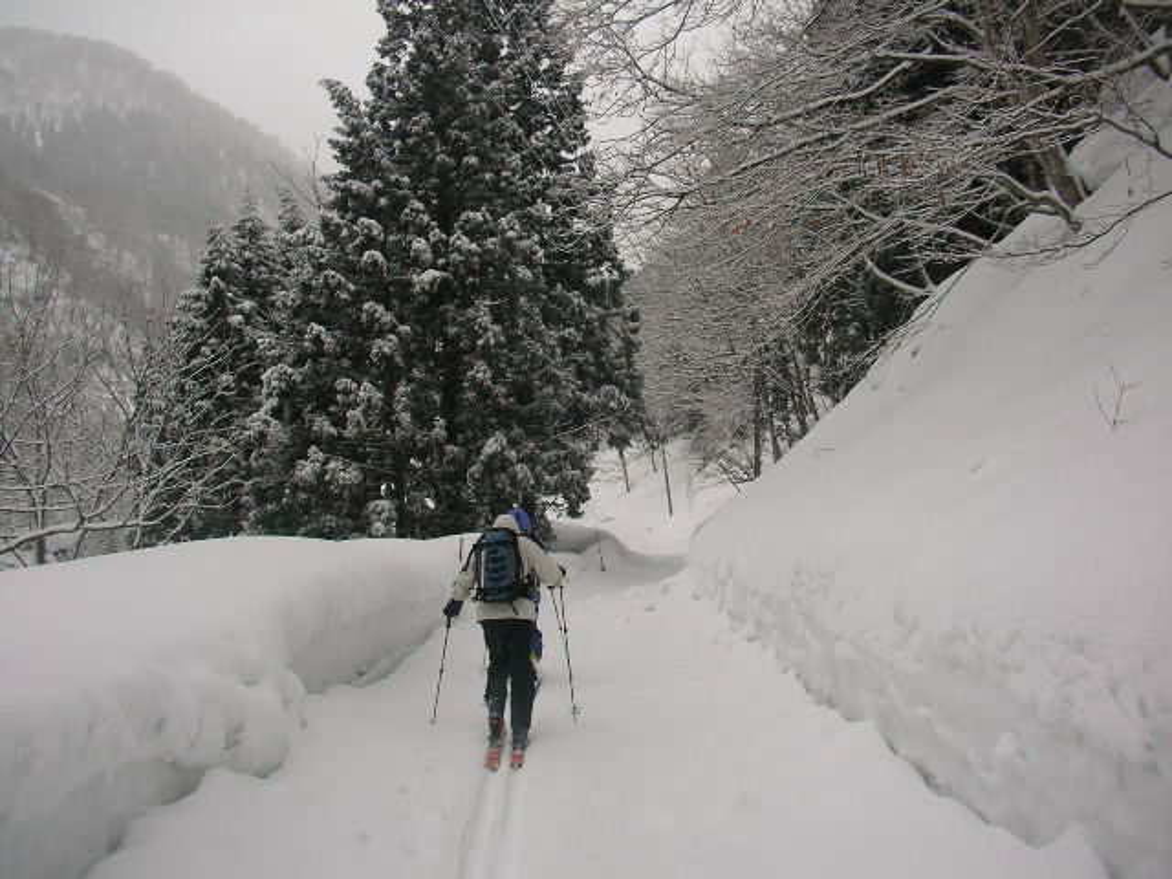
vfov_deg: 38.7
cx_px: 586
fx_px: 1253
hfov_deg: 50.1
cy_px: 440
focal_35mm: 37
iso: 50
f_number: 2.8
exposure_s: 1/100
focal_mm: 5.7
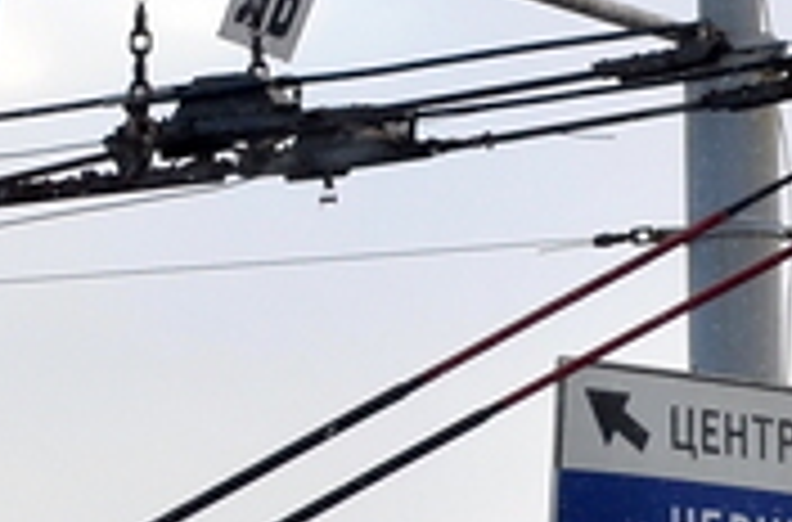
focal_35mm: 328
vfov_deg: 4.1
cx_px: -612
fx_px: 7190
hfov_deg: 6.2
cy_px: 1028
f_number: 8
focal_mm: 32
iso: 180
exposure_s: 1/250
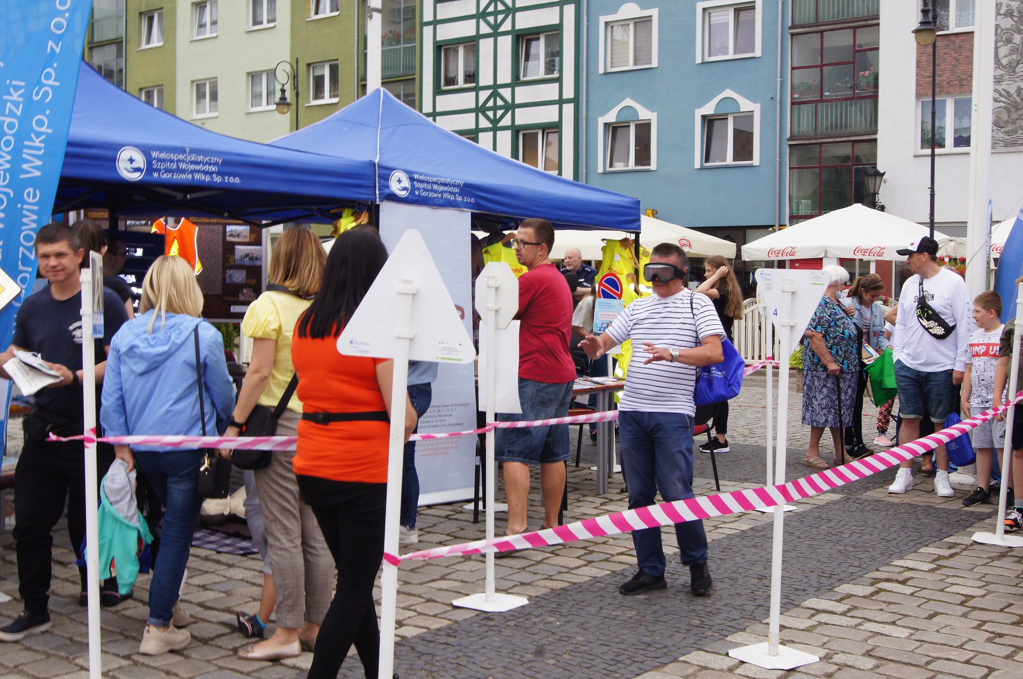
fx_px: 1192
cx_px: 512
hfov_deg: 46.5
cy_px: 340
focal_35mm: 42
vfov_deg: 31.8
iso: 100
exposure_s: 1/80
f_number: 11
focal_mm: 28
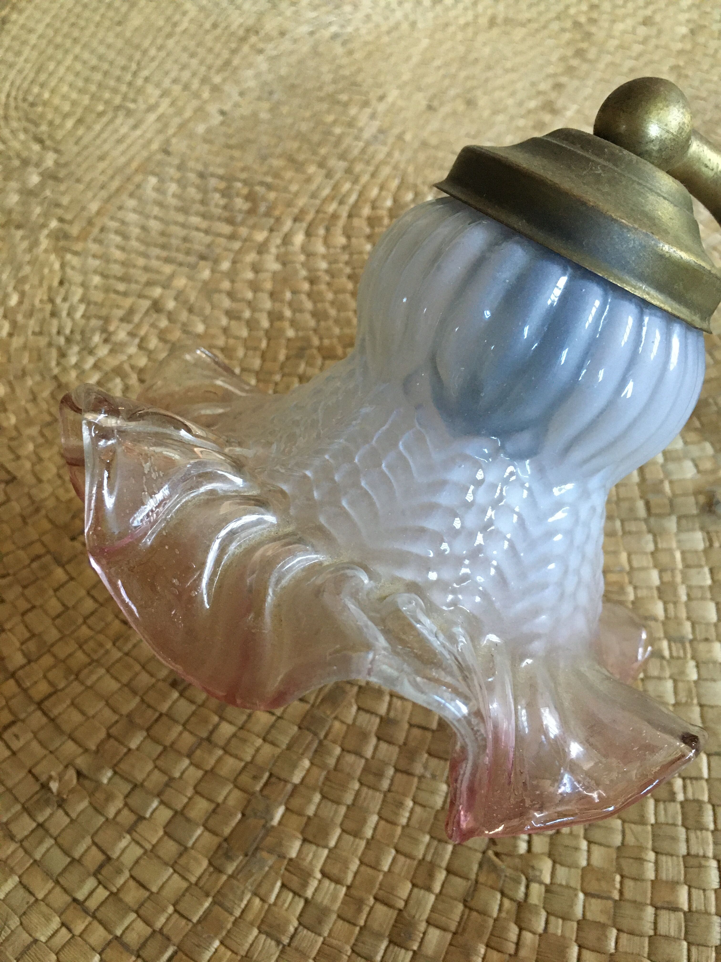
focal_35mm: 29
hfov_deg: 48.2
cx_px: 360
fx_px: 805
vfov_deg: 61.7
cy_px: 481
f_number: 2.2
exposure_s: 1/25
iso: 200
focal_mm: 4.15
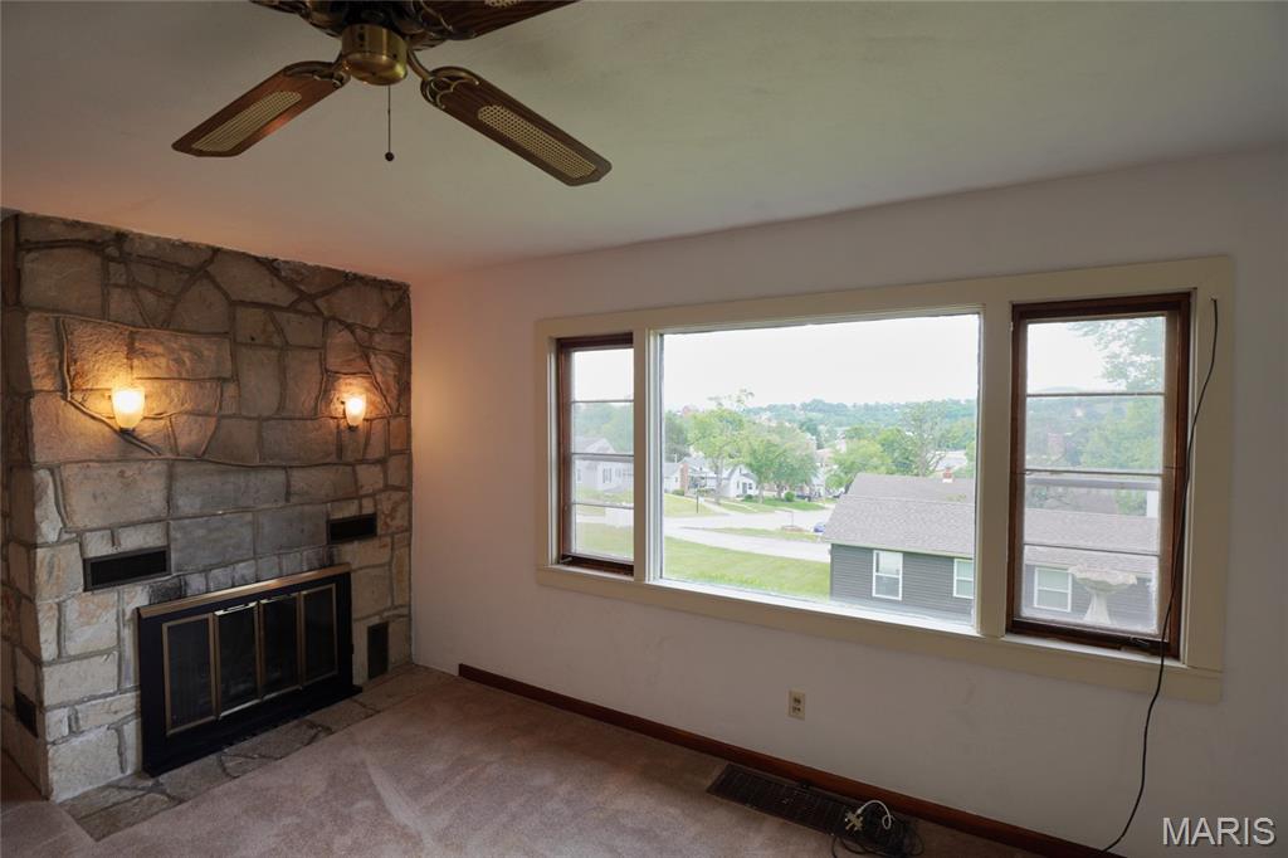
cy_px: 429
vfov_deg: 72.0
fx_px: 590
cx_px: 644
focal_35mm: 16
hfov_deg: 95.0
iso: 100
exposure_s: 1/80
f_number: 4.5
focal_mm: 11
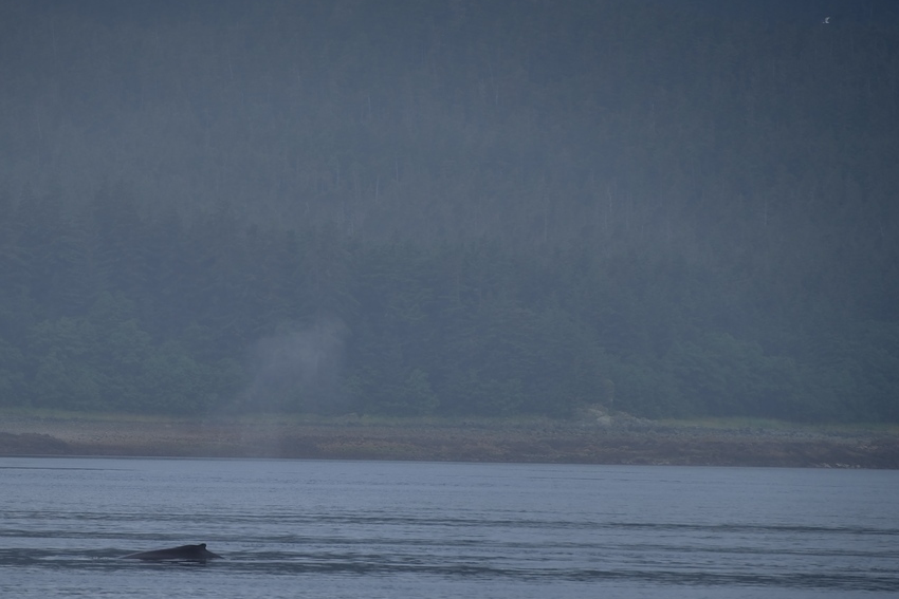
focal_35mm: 452
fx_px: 11289
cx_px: 296
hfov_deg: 4.6
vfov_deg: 3.0
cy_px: 422
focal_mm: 300
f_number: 5.6
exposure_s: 1/640
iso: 110
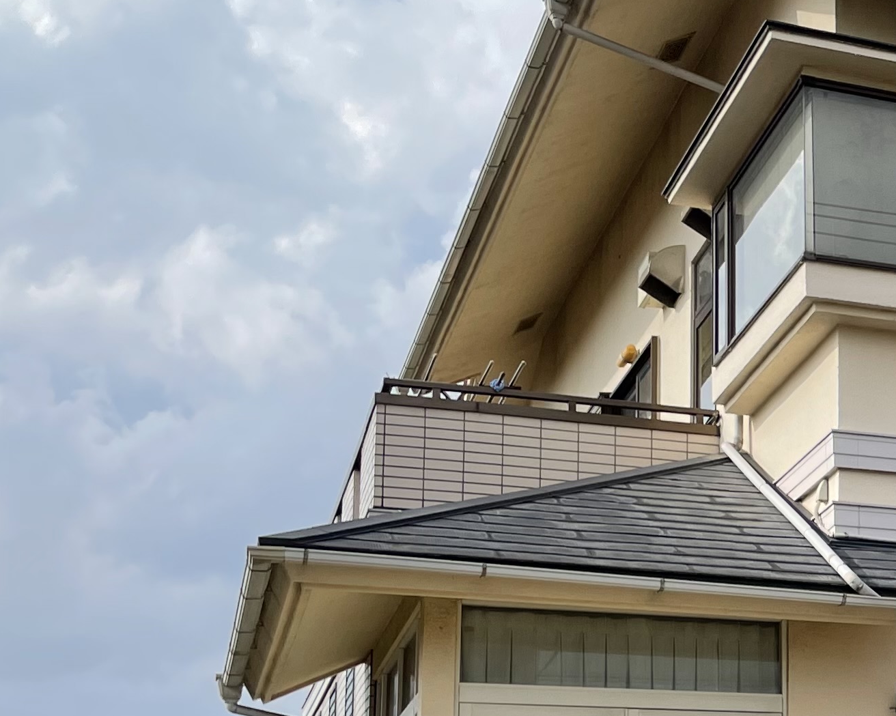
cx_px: 1222
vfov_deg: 19.2
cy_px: 665
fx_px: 2068
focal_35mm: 78
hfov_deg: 21.6
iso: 32
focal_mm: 4.2
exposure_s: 1/3300
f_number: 1.6
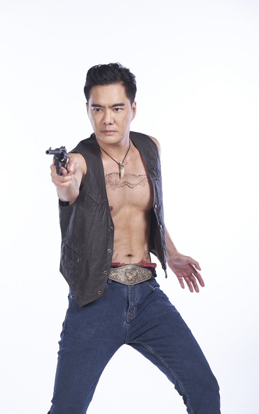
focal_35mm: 119
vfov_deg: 17.5
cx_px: 124
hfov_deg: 11.0
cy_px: 208
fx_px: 1344
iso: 250
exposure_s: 1/125
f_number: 5.6
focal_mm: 116
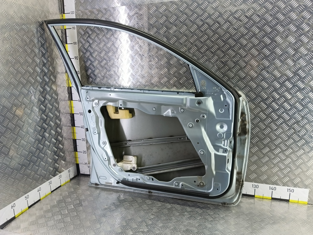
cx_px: 156
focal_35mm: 23
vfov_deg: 58.9
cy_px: 118
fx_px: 208
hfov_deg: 73.9
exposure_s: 1/50
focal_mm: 4.11
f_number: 1.6
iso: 164
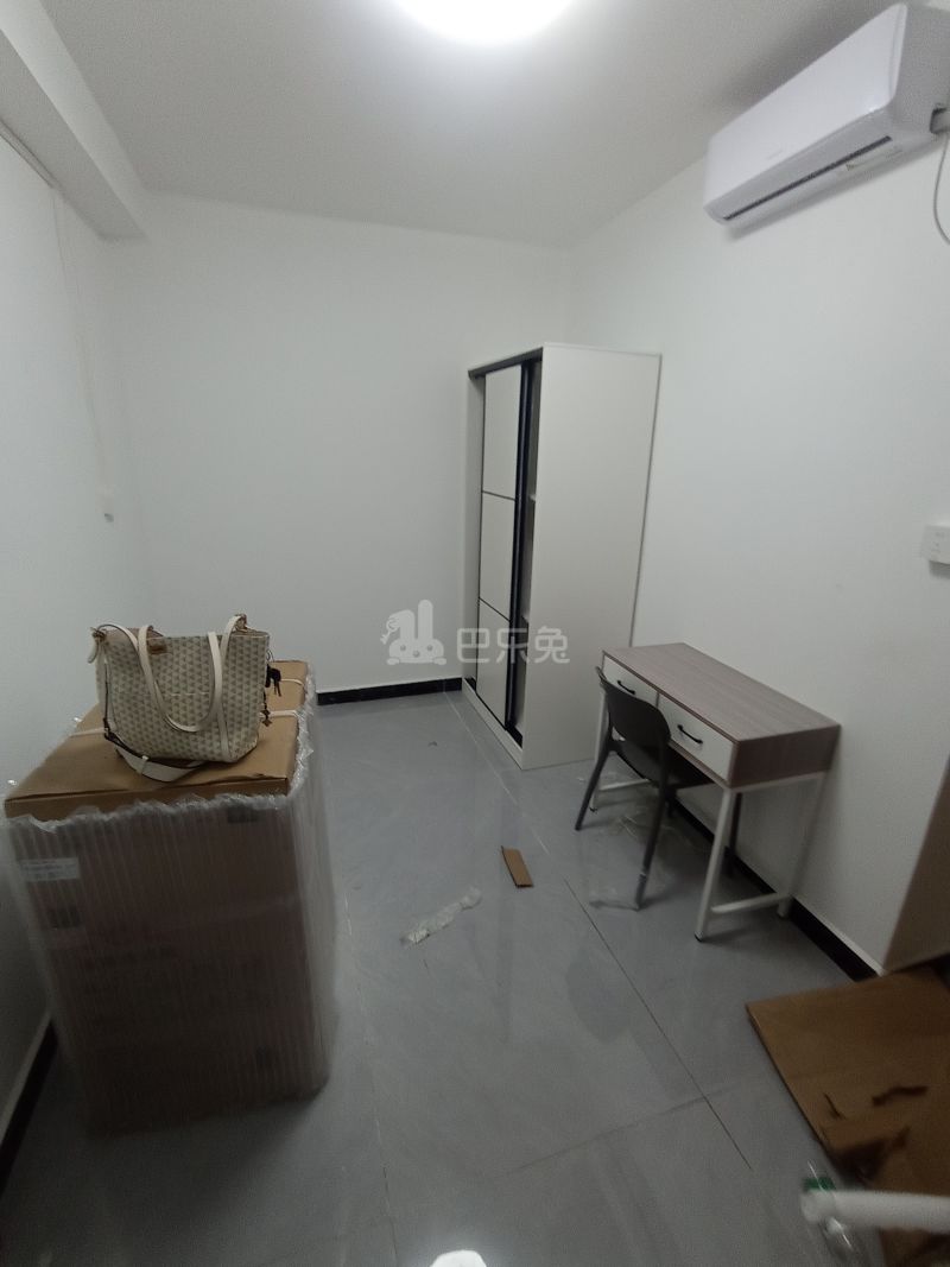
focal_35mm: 28
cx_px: 475
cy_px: 634
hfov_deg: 49.7
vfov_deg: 63.4
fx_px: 1025
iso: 205
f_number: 2.2
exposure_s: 1/33.3
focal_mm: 1.65
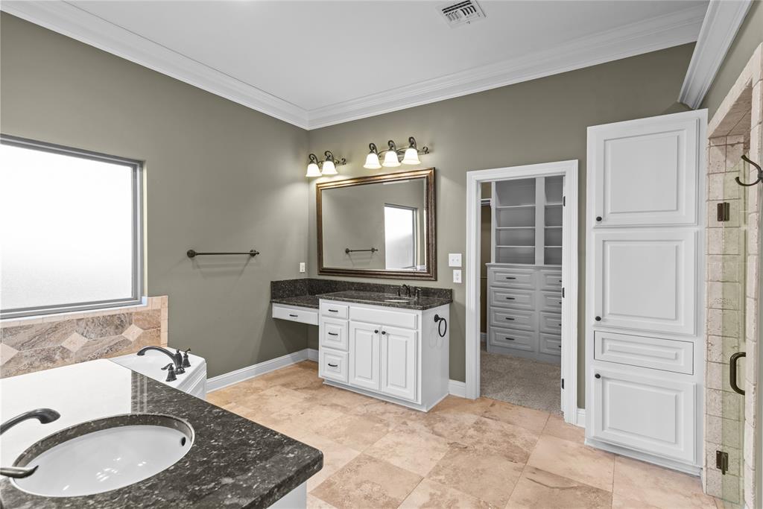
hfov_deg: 96.7
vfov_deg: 73.8
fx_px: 339
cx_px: 382
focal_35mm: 16
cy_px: 254
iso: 400
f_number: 8
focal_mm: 16
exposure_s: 1/1.67
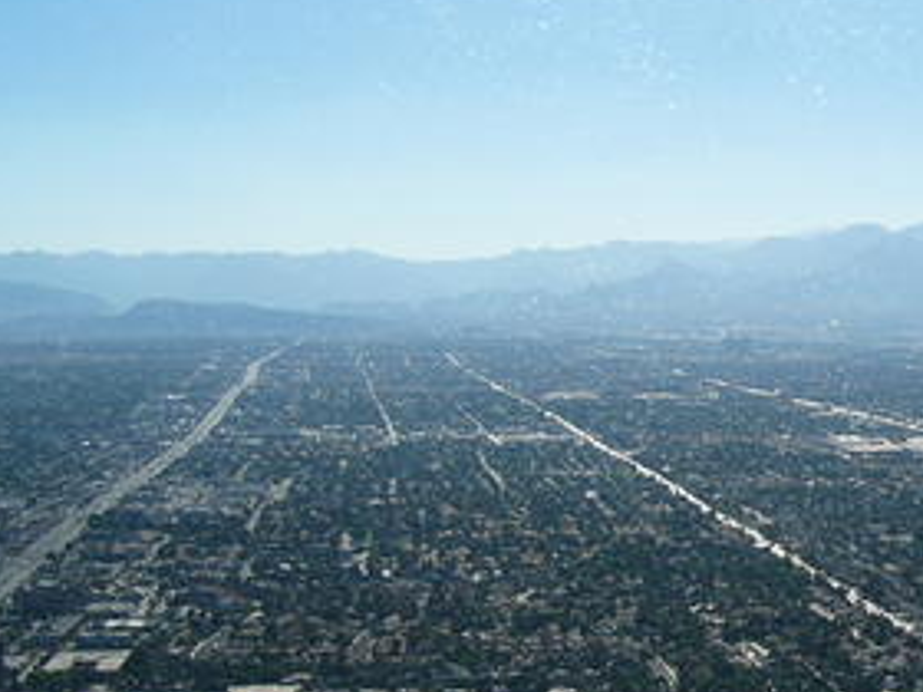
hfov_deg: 23.9
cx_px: 775
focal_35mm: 80
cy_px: 425
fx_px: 2133
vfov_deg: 18.4
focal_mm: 5.8
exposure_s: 1/125
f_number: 8
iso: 50
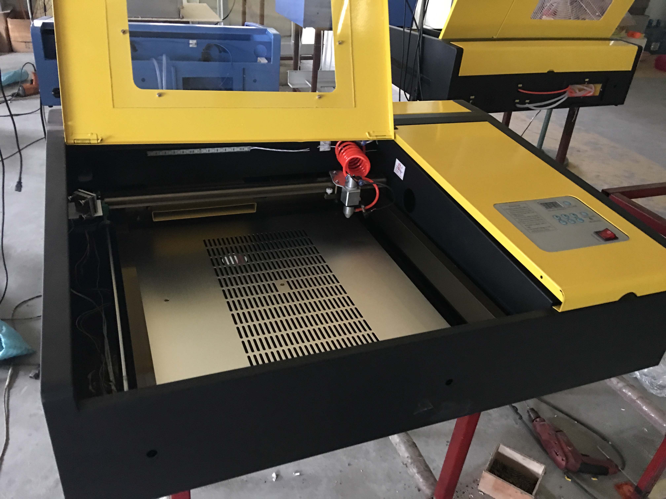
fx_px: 558
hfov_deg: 61.7
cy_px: 250
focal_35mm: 29
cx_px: 333
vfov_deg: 48.2
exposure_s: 1/4
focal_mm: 4.15
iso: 125
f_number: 2.2
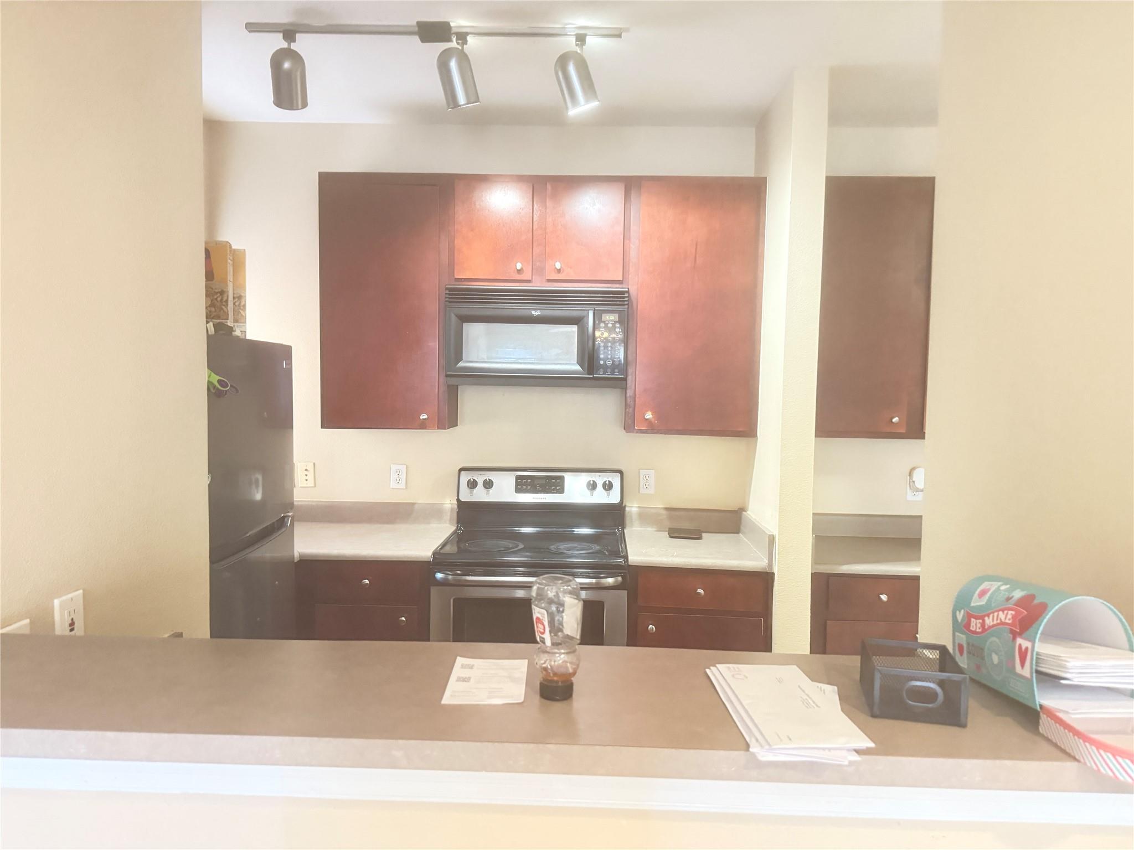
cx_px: 567
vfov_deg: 56.8
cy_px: 425
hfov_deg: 71.6
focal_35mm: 24
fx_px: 786
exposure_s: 1/24
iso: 1600
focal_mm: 6.76
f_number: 1.78
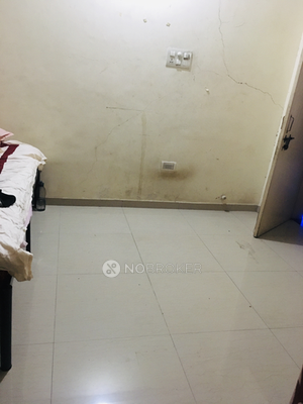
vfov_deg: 61.7
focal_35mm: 29
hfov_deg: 48.2
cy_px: 202
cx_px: 152
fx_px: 338
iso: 160
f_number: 2.2
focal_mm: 4.15
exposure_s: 1/8
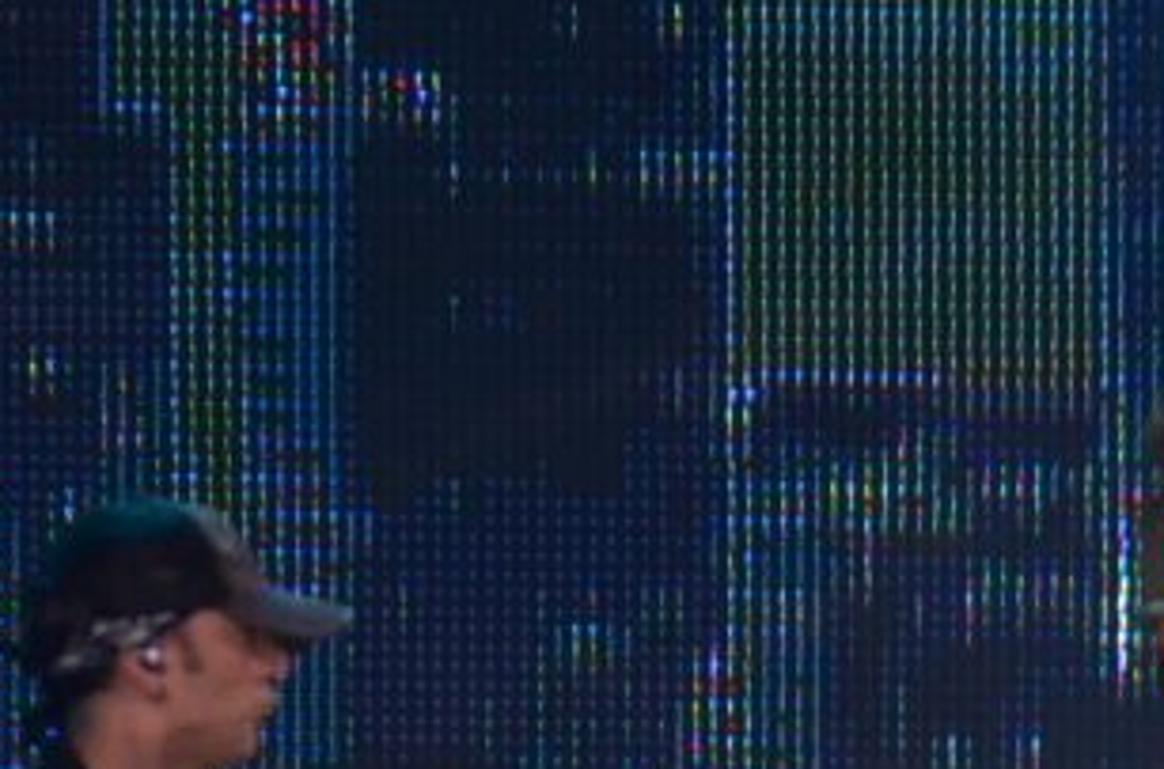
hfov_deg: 1.7
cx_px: 3352
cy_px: 1326
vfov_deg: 1.1
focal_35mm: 1201
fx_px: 38732
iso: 800
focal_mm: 120
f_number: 4.8
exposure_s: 1/125
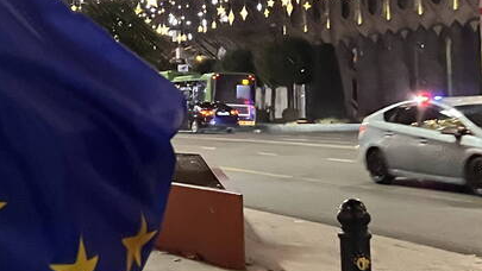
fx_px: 1074
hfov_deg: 22.1
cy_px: 92
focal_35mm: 84
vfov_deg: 14.4
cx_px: -183
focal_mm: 5.1
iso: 500
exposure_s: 1/33
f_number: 1.6
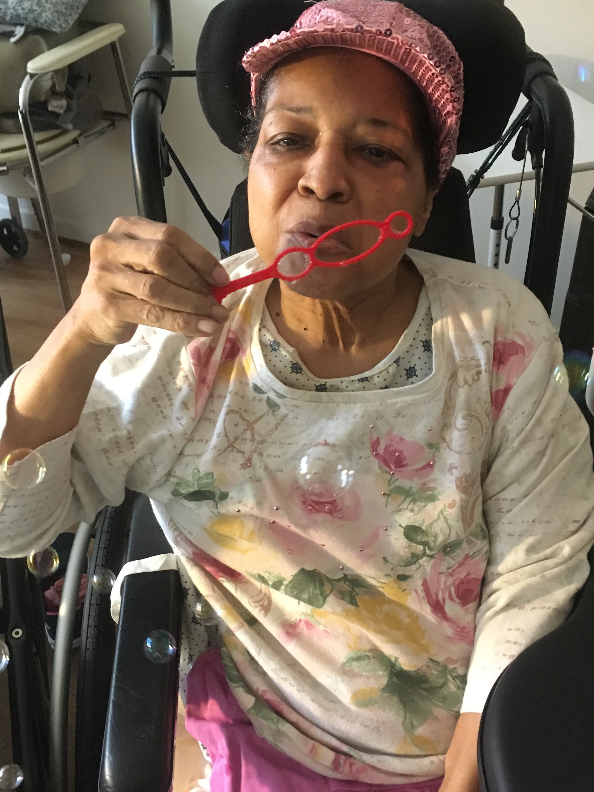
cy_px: 412
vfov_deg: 50.1
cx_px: 304
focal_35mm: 37
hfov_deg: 38.7
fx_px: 847
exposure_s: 1/15
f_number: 2.2
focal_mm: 4.15
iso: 250
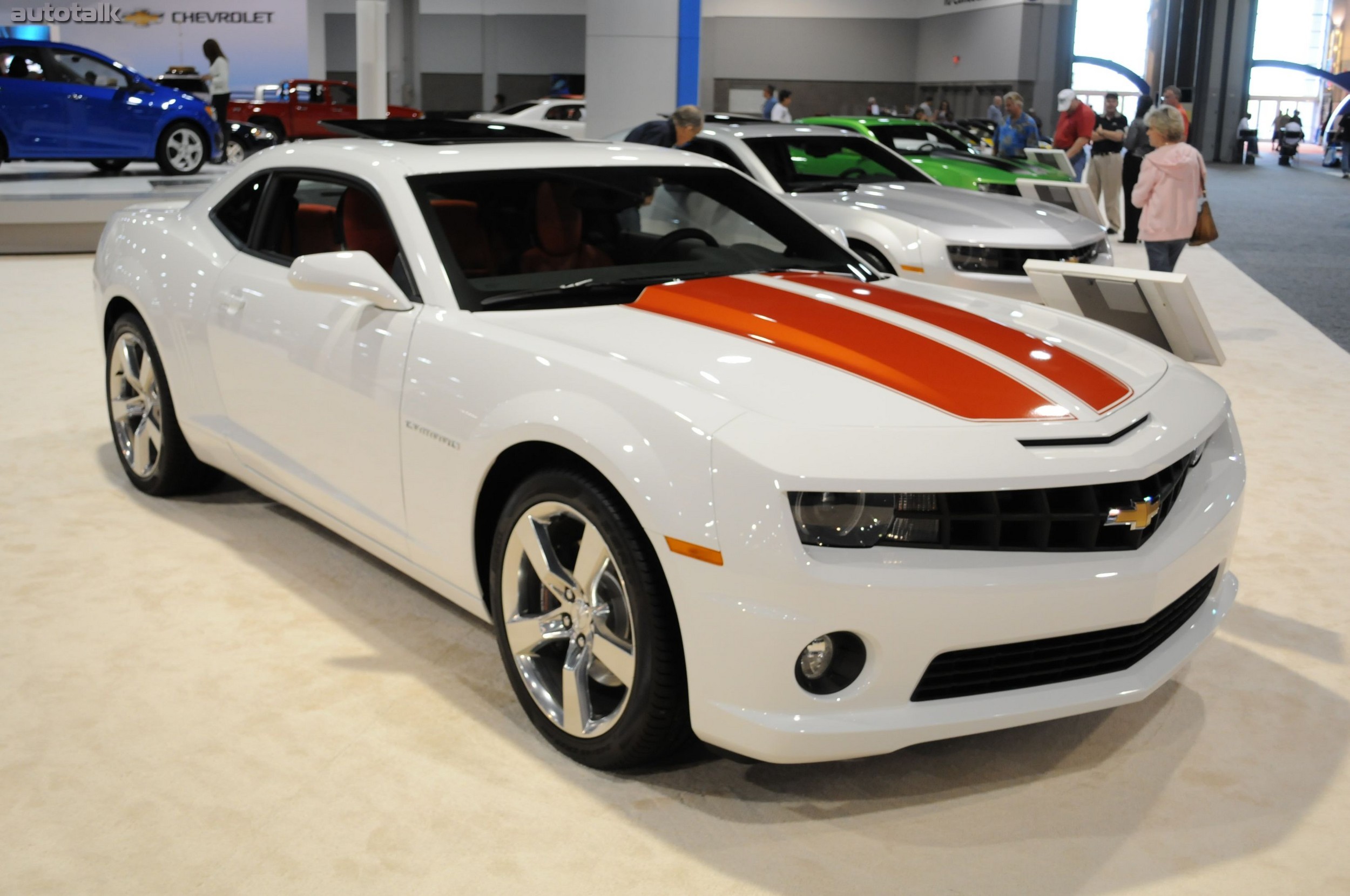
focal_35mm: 39
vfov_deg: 34.1
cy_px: 448
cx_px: 675
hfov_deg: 49.6
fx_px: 1461
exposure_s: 1/60
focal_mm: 26
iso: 800
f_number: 4.2
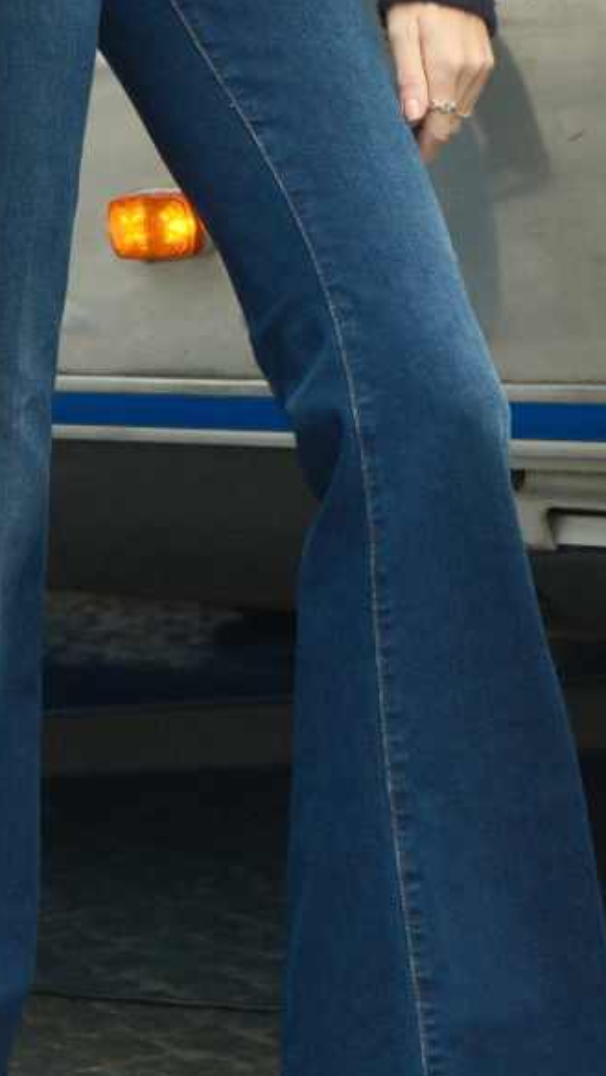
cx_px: 228
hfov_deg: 8.6
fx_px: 4052
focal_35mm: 142
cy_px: -203
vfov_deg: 14.6
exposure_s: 1/500
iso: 1000
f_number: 2.8
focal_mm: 29.2
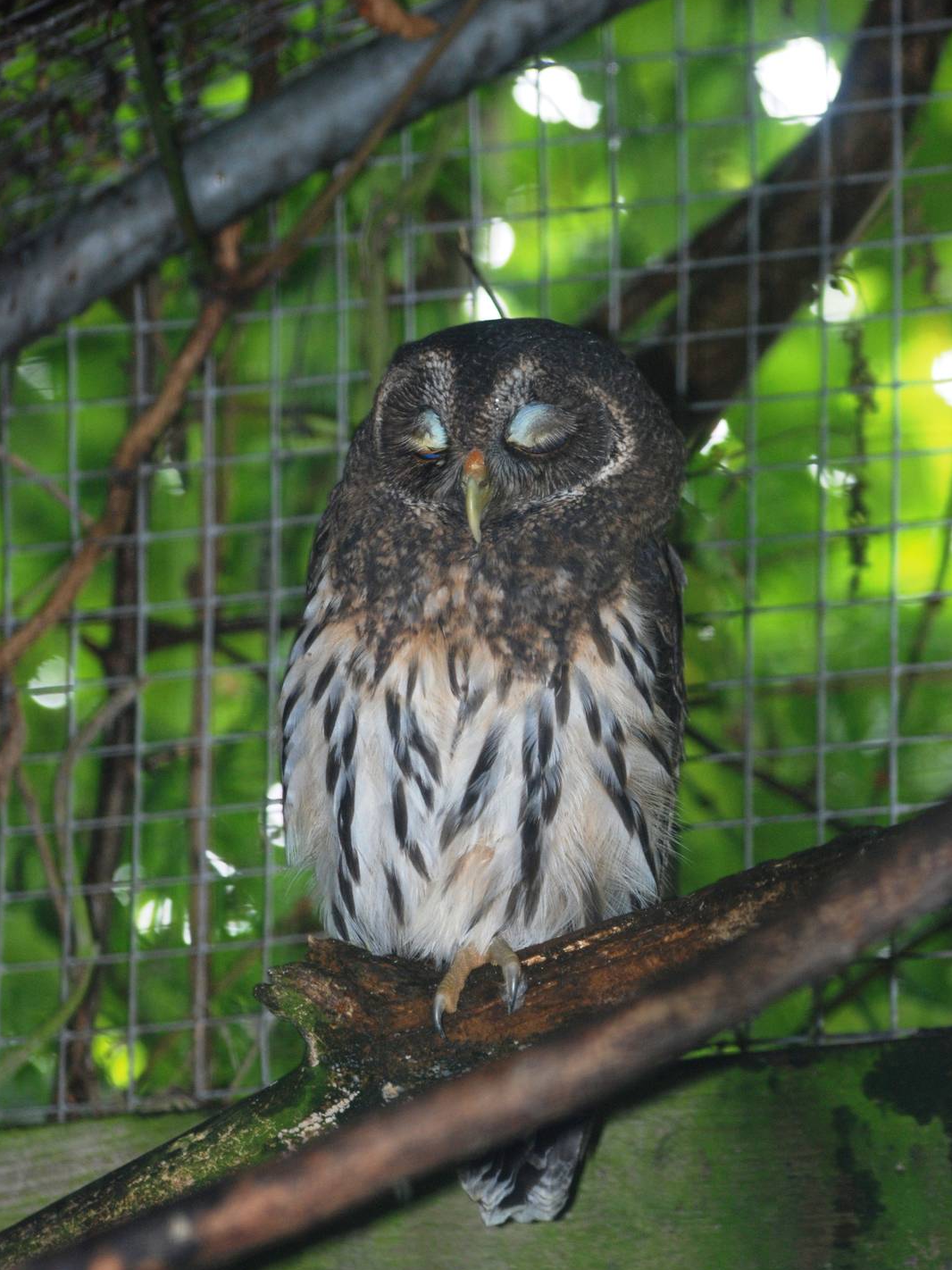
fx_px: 7153
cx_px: 476
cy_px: 666
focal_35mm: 195
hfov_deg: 7.6
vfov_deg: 10.1
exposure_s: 1/60
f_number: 4.2
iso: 400
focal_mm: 120
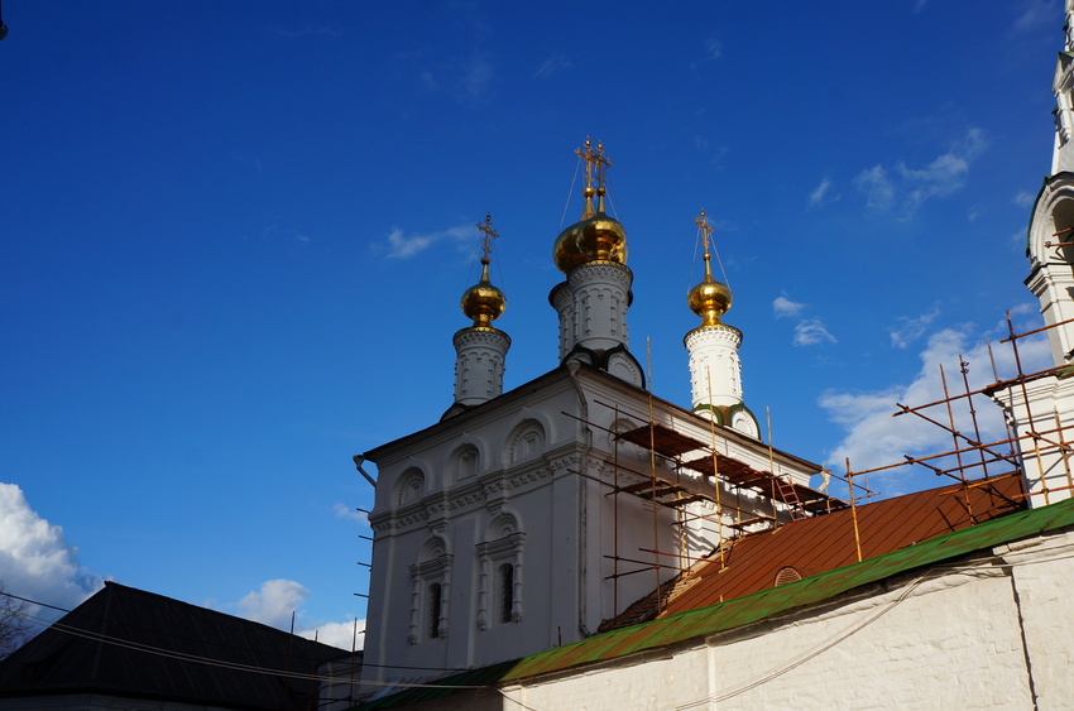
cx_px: 537
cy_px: 356
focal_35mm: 32
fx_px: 938
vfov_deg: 41.5
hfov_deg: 59.6
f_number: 9
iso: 100
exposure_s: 1/320
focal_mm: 21
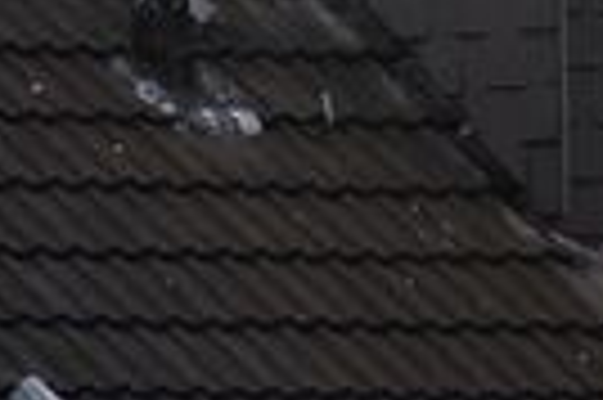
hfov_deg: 1.8
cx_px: 310
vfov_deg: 1.2
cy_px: -360
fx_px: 19189
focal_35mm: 1147
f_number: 5.6
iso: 400
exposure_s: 1/400
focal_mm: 200
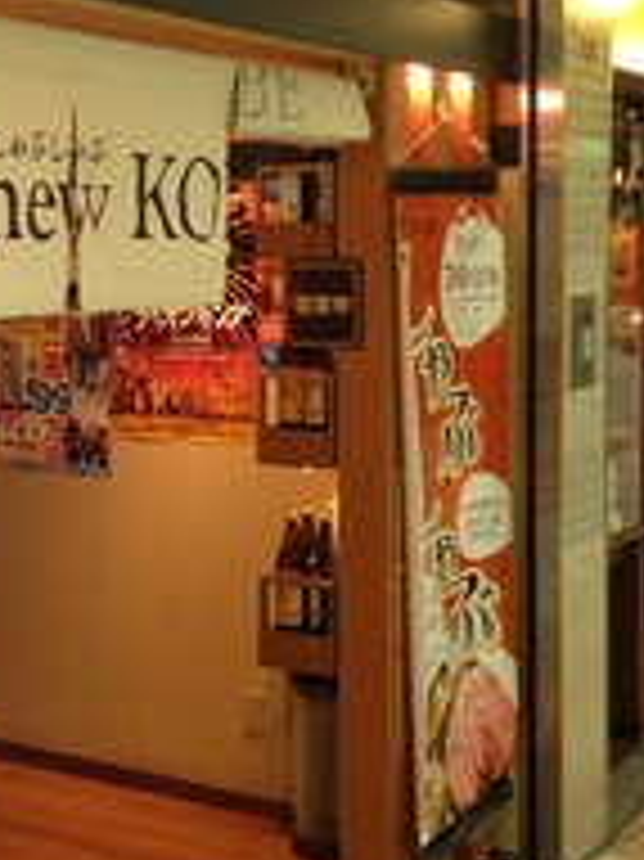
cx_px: 108
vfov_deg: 28.2
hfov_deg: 21.0
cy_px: 378
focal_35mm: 69
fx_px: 1713
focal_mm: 4.12
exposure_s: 1/20
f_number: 2.4
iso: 80
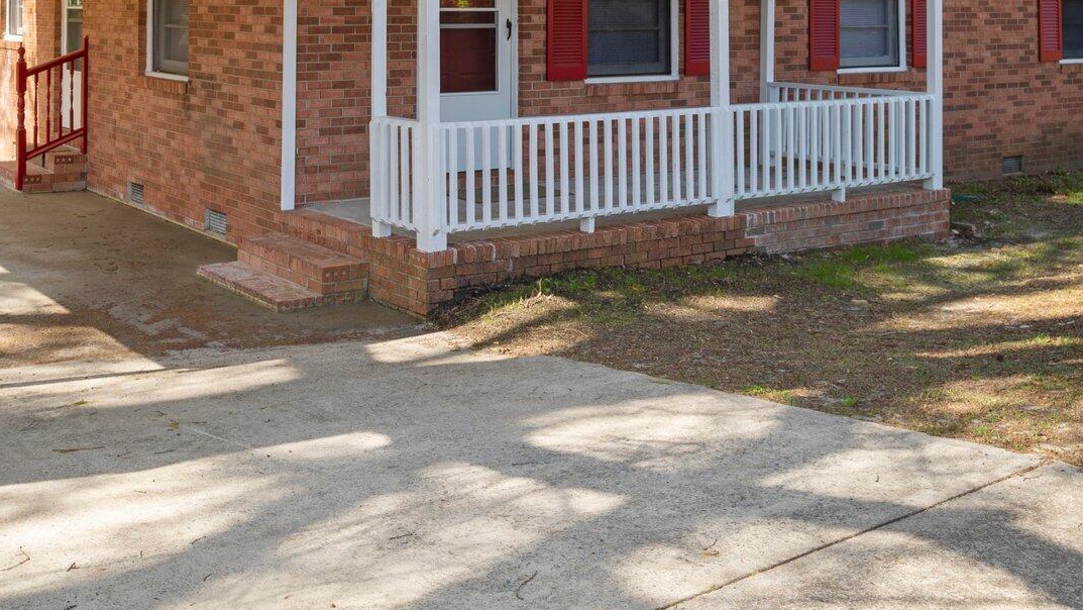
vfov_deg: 24.3
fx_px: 1321
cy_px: -55
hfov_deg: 44.1
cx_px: 390
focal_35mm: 46
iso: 100
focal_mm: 23
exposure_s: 1/100
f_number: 8
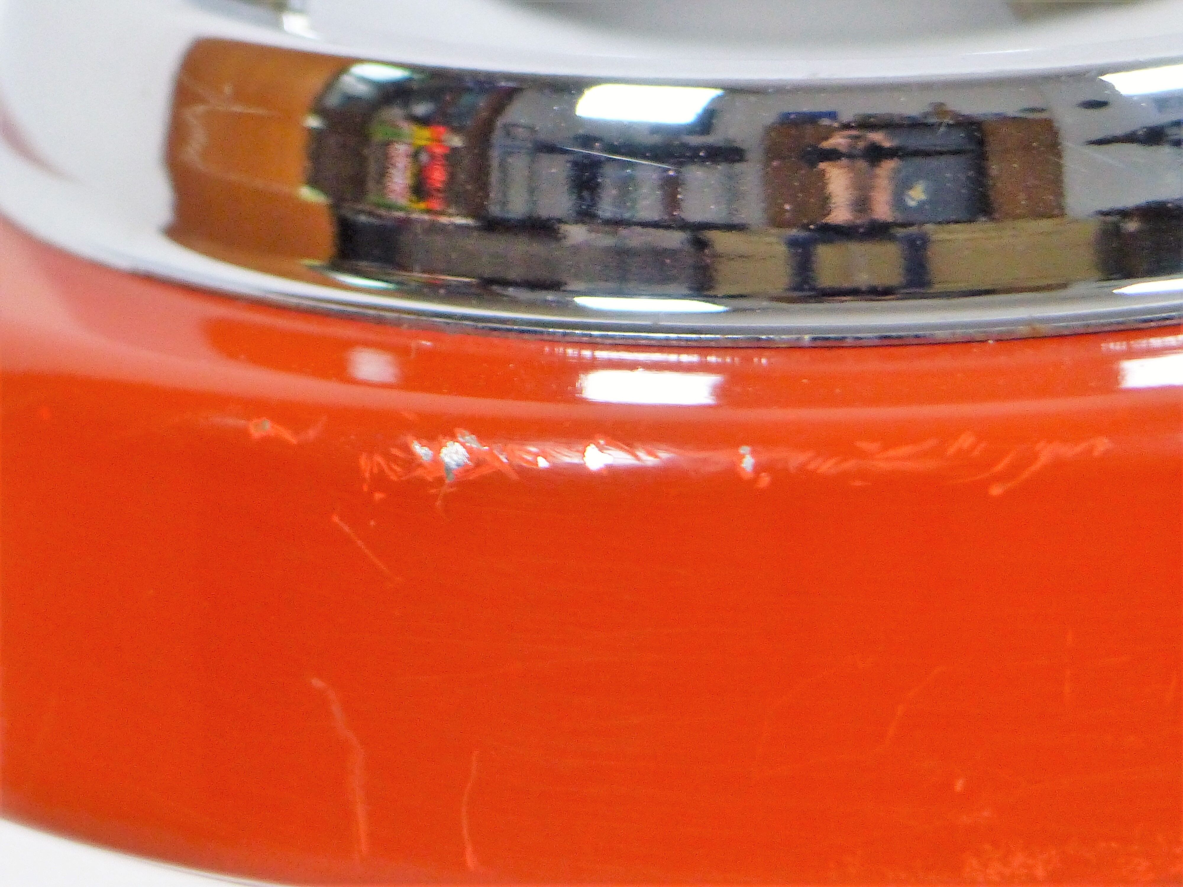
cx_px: 592
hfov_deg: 3.0
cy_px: 444
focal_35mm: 660
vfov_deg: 2.3
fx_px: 22555
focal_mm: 108
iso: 400
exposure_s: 1/50
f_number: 2.8
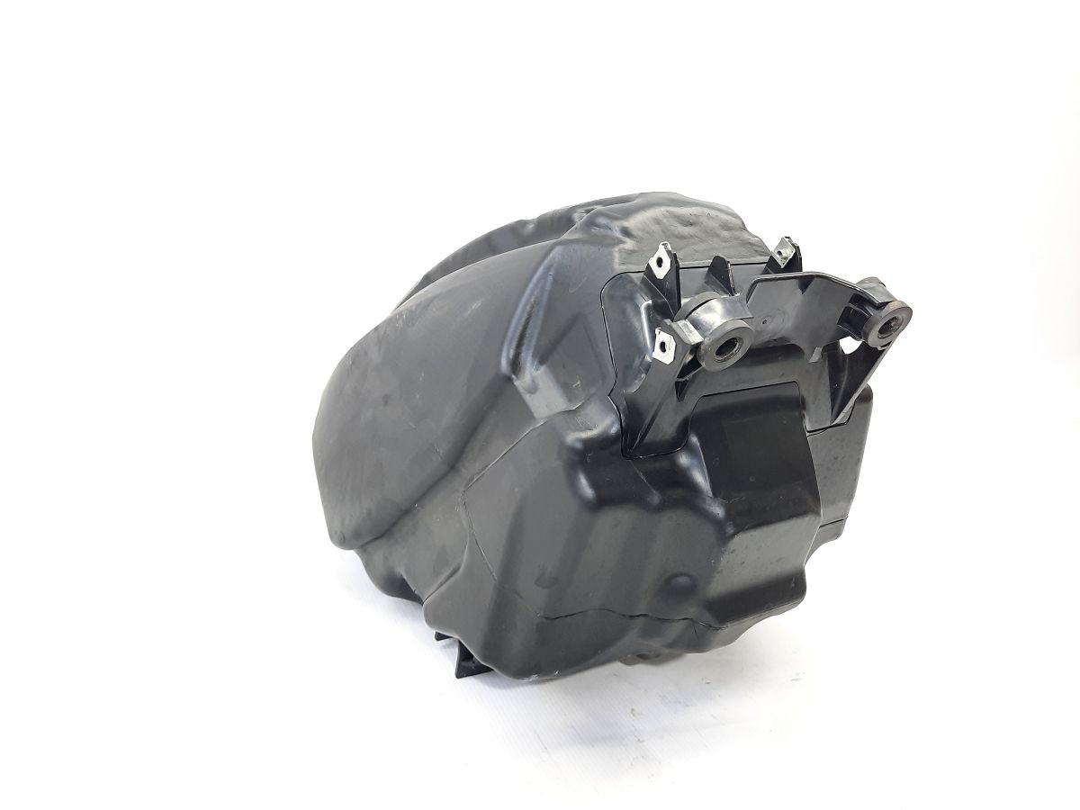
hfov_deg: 69.4
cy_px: 405
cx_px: 540
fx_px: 780
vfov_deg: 54.9
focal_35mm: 25
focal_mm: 4.6
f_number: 2
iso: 160
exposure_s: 1/50
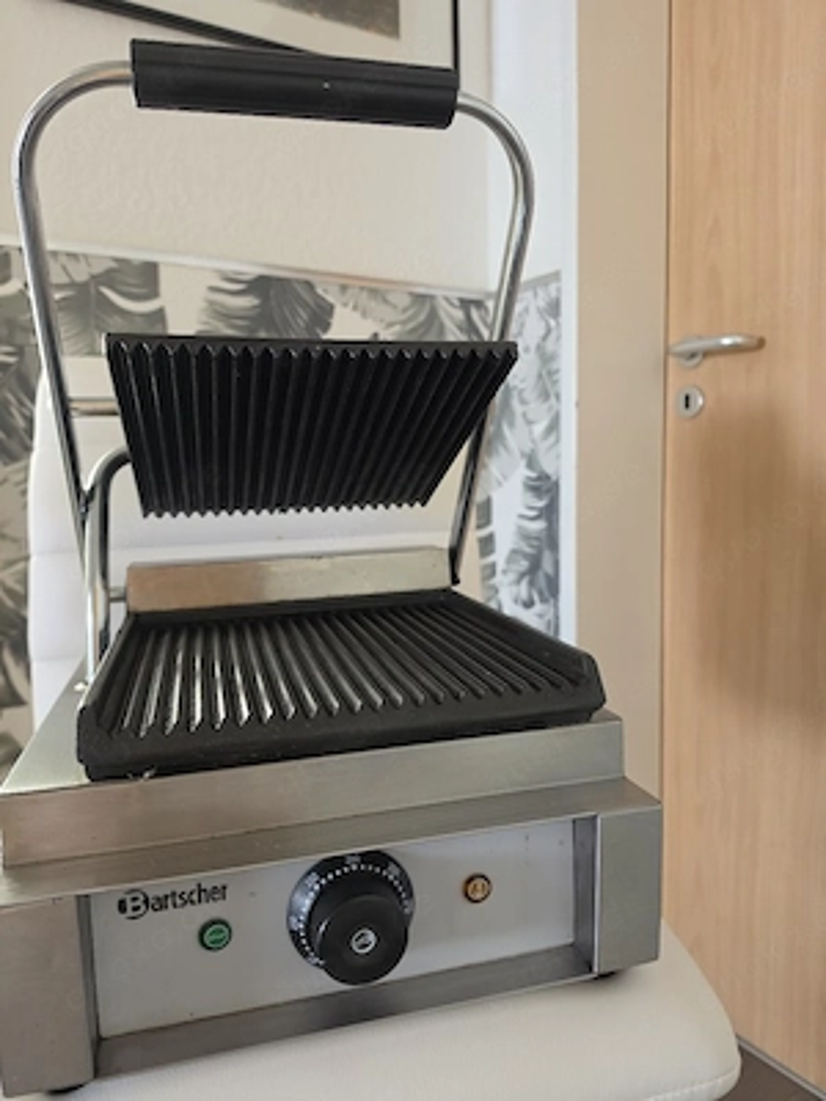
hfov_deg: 58.9
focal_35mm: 23
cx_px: 413
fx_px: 732
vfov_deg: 73.9
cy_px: 550
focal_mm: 6.5
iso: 500
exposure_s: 1/120
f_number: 1.4
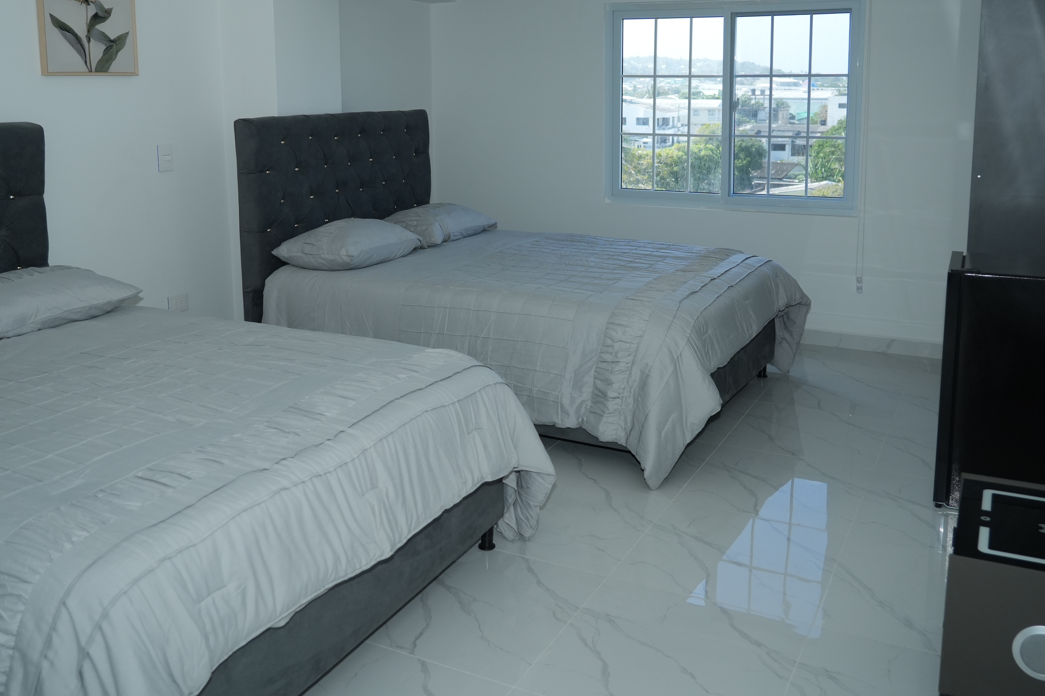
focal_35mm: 33
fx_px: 958
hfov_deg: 57.2
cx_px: 538
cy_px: 223
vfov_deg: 39.4
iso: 800
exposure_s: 1/2500
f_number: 4
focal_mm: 24
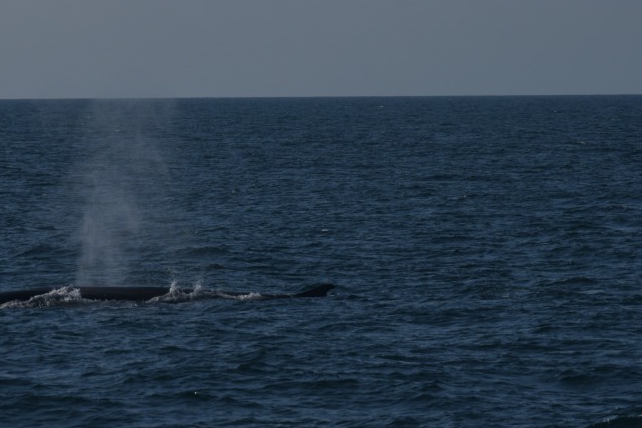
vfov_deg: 3.1
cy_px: 300
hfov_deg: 4.7
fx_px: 7879
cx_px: 205
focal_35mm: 442
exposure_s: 1/4000
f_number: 7.1
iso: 200
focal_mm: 175
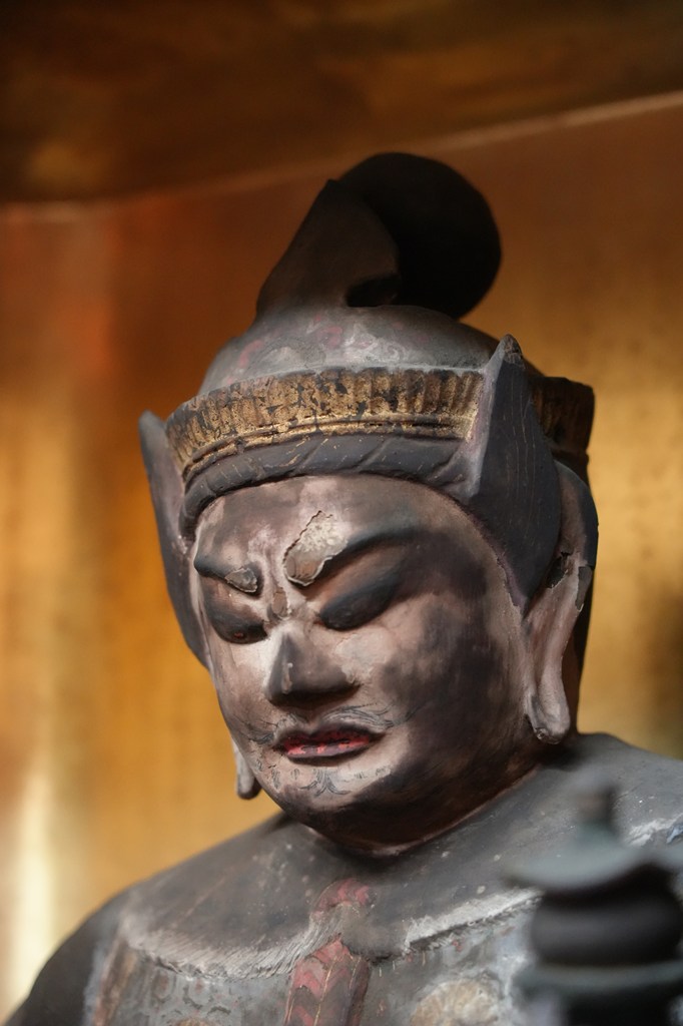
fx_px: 2990
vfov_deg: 19.5
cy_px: 513
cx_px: 342
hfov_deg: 13.0
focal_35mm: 105
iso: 8000
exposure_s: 1/160
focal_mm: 105
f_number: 4
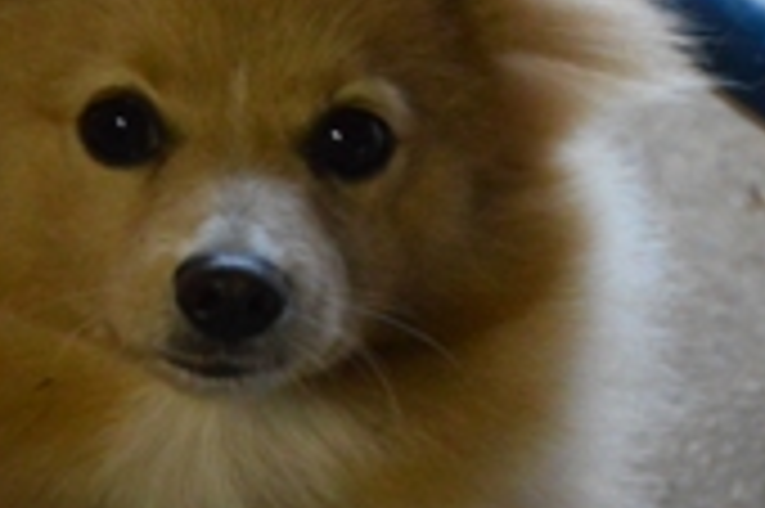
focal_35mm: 423
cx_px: 112
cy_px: 562
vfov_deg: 3.2
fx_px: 8977
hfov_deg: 4.9
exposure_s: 1/60
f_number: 5.3
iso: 2800
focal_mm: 75
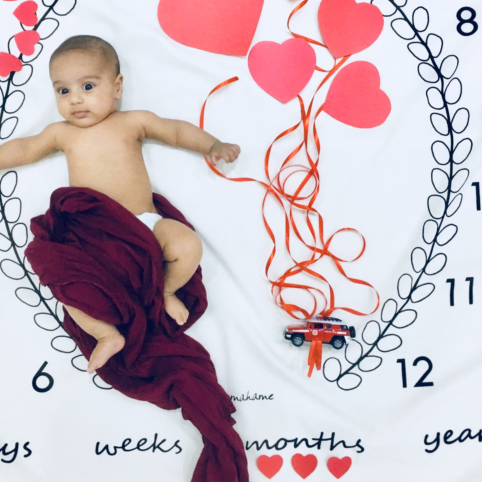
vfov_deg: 38.2
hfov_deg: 38.3
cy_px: 200
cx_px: 219
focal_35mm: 44
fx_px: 693
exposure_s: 1/33
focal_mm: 4.15
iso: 50
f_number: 2.2
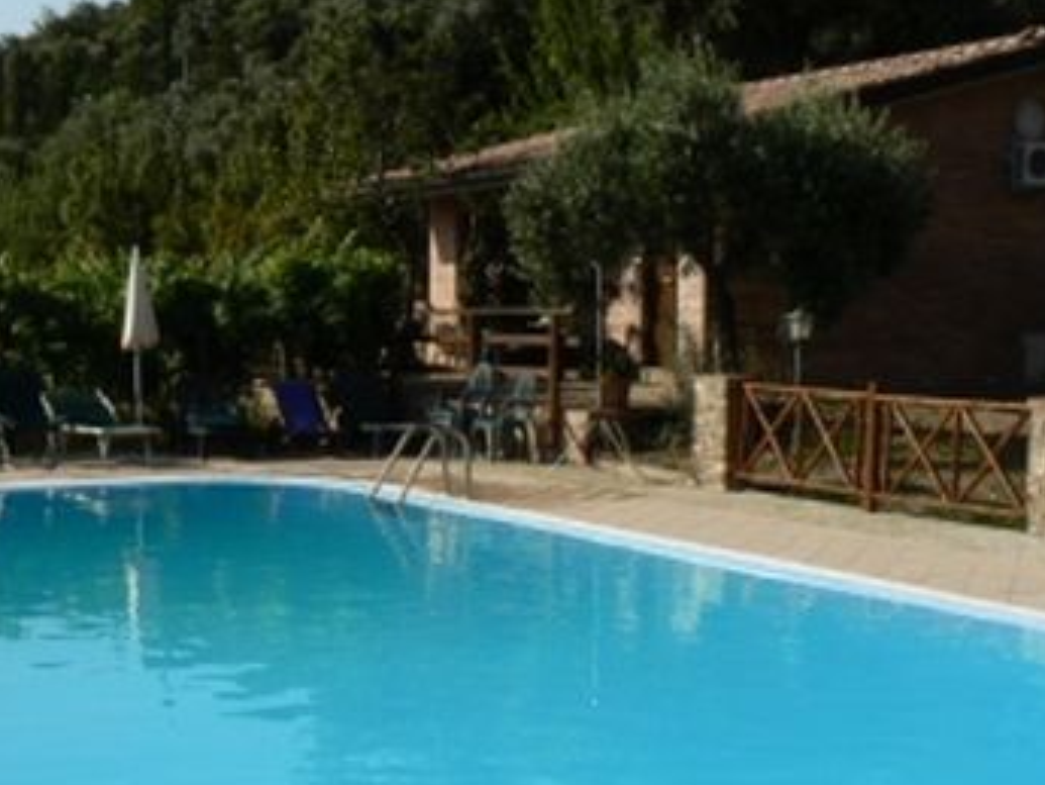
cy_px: 521
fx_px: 1993
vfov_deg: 22.2
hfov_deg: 29.3
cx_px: 394
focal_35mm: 66
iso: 80
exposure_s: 1/400
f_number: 8
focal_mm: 6.4
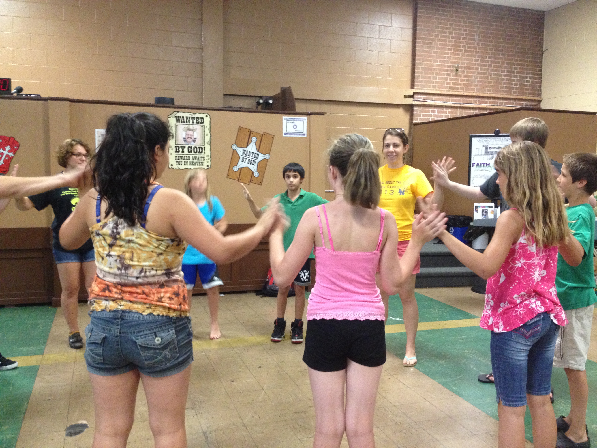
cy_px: 224
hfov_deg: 52.6
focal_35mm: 35
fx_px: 604
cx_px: 298
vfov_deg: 40.7
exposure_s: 1/20
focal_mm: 4.28
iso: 320
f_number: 2.4
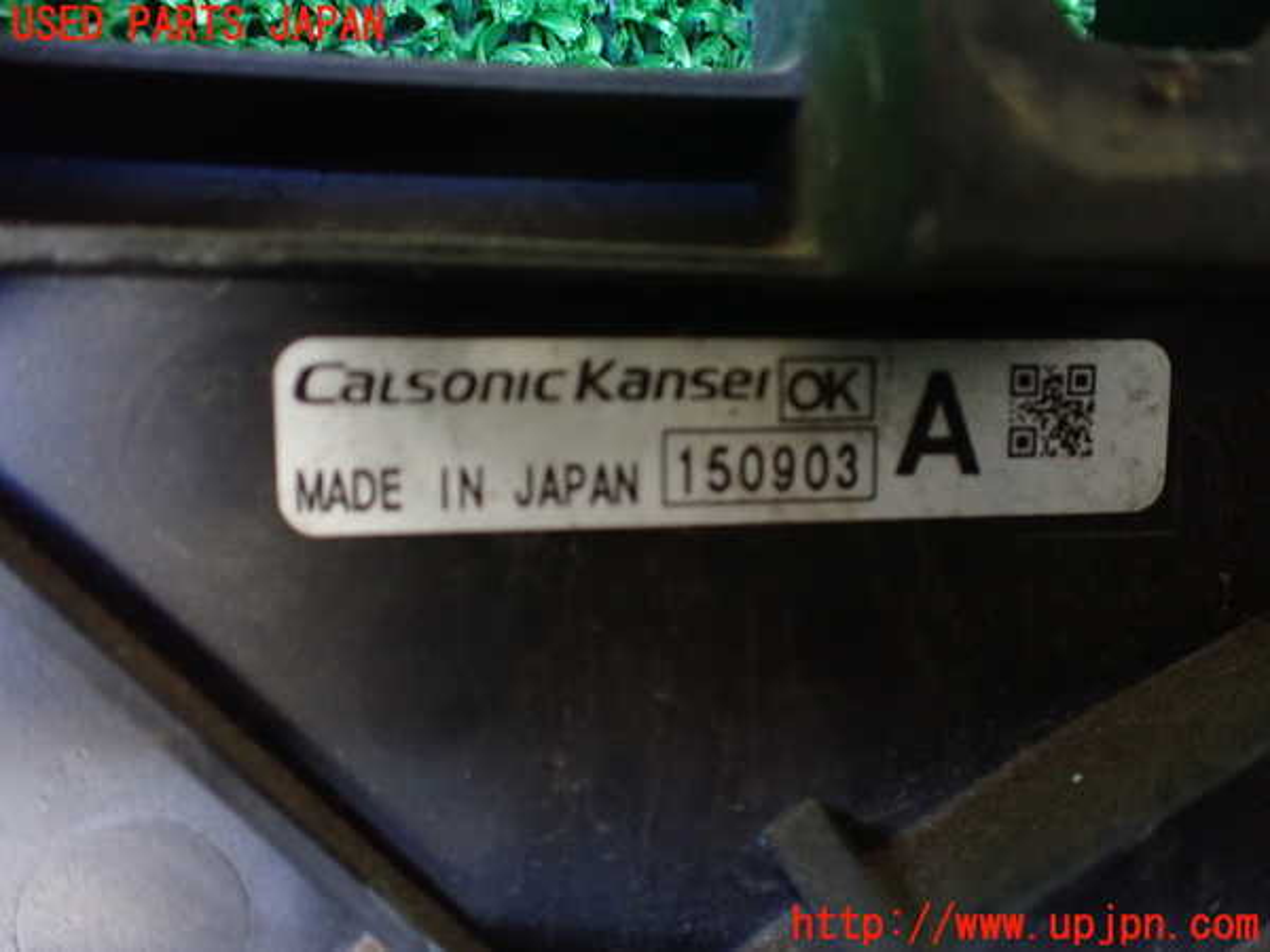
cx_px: 635
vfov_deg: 46.8
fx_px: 1101
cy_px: 476
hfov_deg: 60.0
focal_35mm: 30
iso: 800
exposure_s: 1/60
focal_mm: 5.4
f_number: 2.3
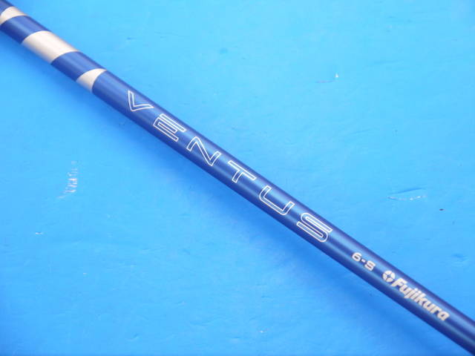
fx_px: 1153
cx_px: 238
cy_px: 178
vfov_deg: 17.6
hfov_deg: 23.3
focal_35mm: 84
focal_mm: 42
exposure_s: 1/80
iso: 800
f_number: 5.6
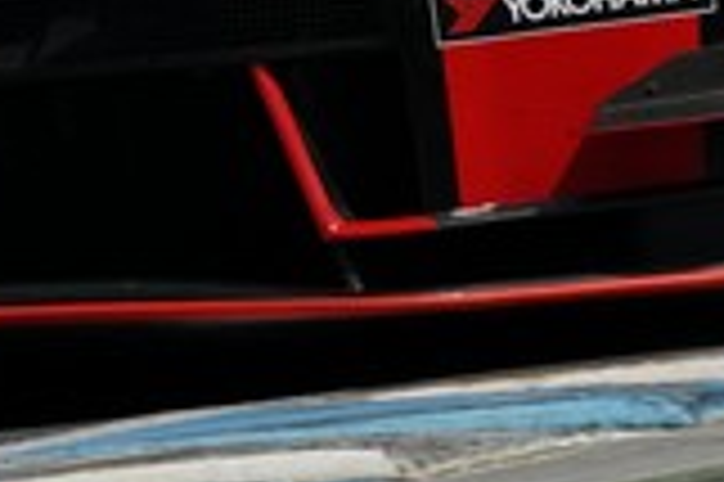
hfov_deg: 1.0
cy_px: -365
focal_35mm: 2139
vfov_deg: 0.6
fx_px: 42973
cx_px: 544
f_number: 9
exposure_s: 1/1000
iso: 200
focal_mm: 478
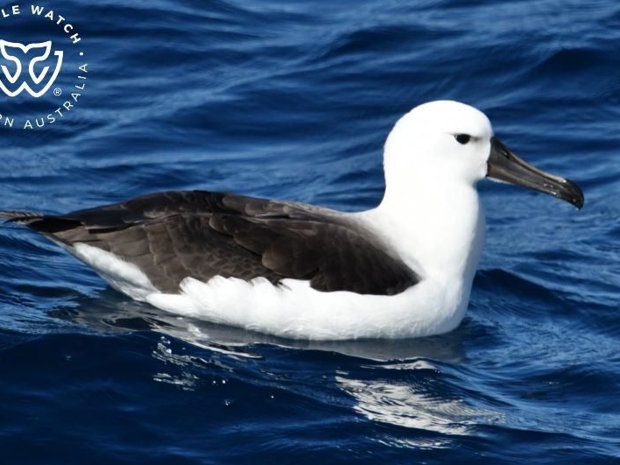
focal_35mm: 652
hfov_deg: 3.0
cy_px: 232
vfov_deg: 2.3
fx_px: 11678
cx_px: 311
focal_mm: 600
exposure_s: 1/8000
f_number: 6.3
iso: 1100
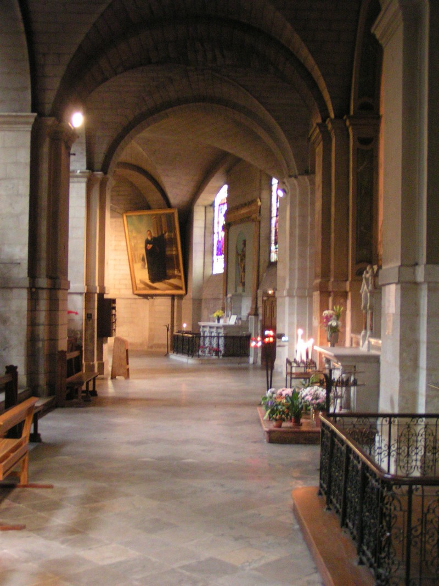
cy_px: 293
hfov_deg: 33.6
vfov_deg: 43.9
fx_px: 727
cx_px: 220
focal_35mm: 43
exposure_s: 1/6
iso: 400
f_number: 2.8
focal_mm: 6.6
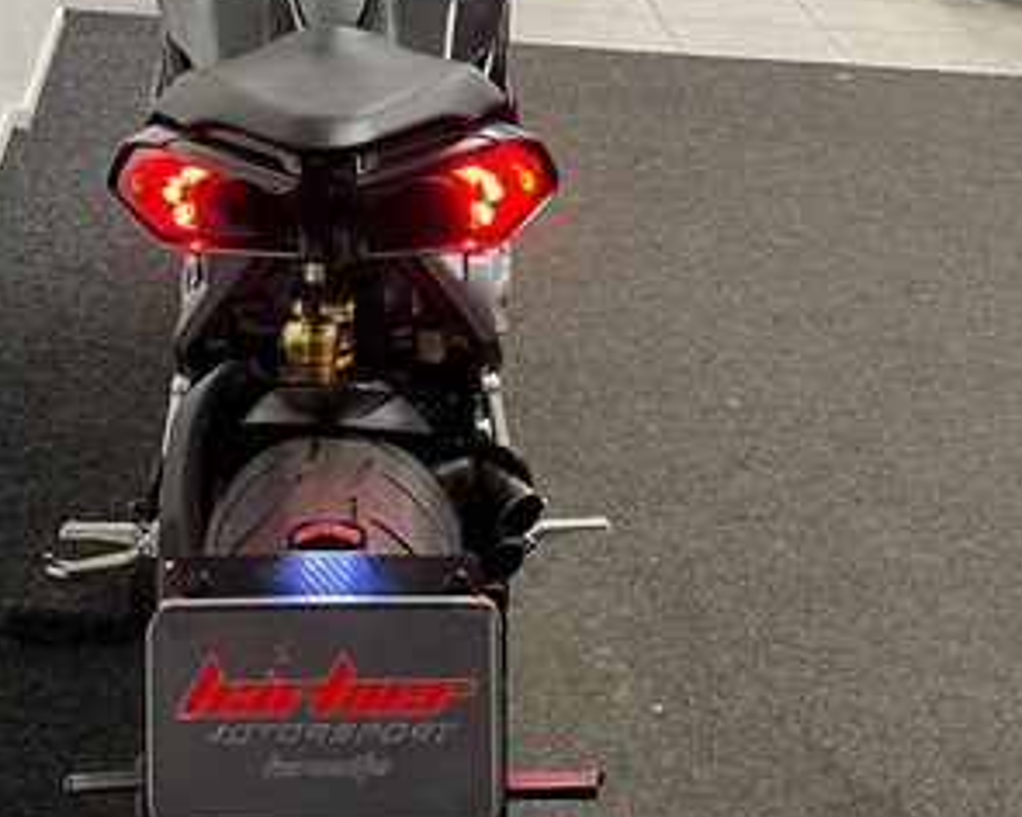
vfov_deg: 27.6
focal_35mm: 55
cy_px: 447
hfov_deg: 33.9
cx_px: 357
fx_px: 1664
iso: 125
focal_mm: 5.1
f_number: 1.6
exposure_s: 1/50
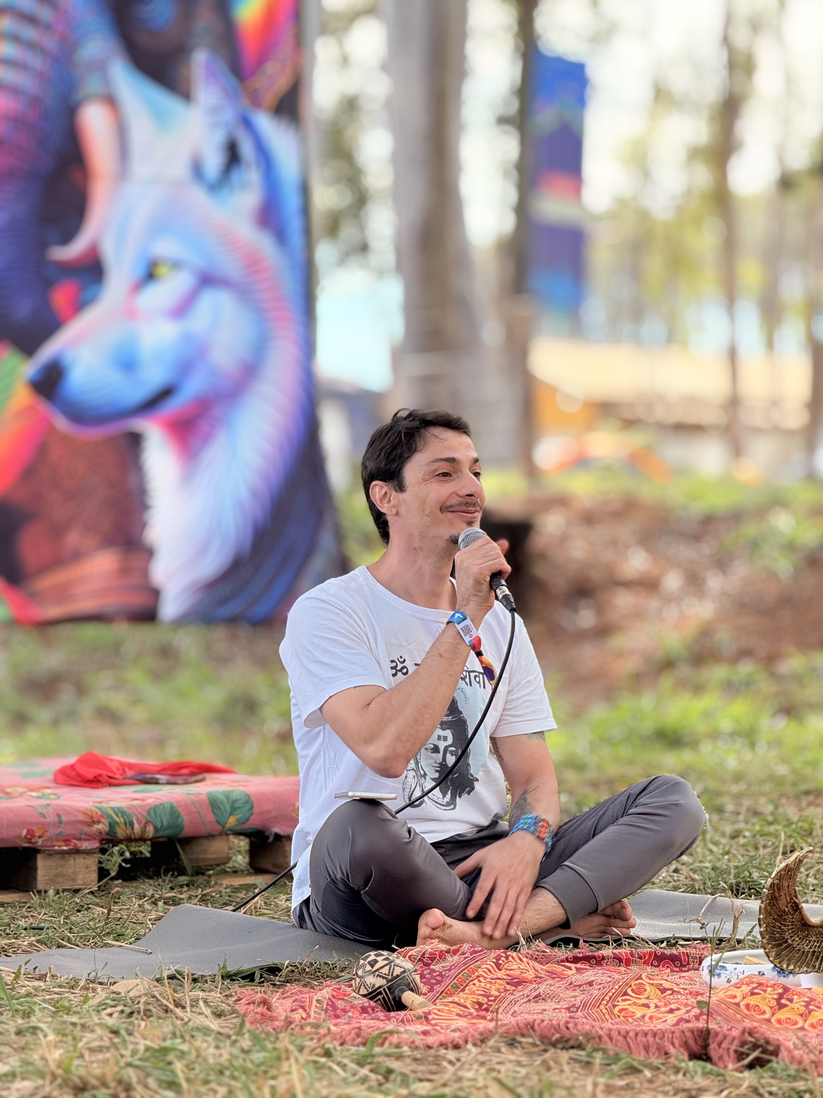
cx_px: 412
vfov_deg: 16.4
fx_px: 3804
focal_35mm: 120
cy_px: 549
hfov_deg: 12.3
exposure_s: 1/105
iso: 64
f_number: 2.8
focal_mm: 15.66
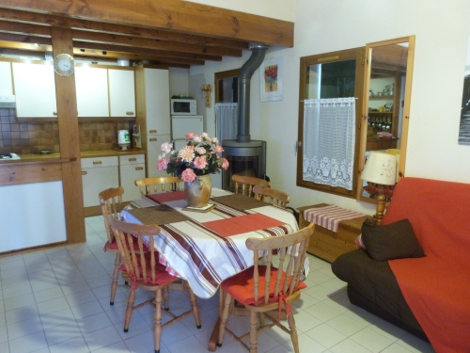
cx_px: 235
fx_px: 339
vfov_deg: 54.9
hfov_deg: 69.4
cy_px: 176
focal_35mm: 25
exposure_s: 1/10
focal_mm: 4.5
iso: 400
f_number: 2.8
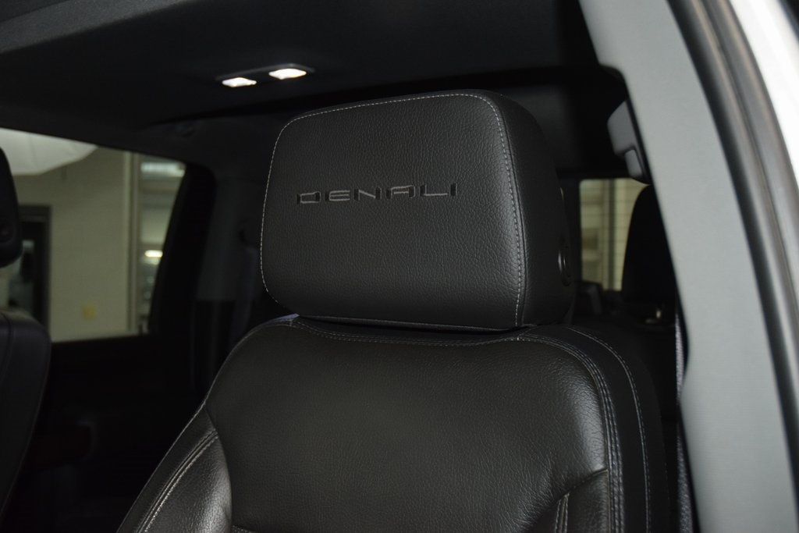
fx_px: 799
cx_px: 400
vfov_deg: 36.9
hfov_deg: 53.1
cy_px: 266
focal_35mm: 36
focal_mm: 24
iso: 1600
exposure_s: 1/60
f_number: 3.8
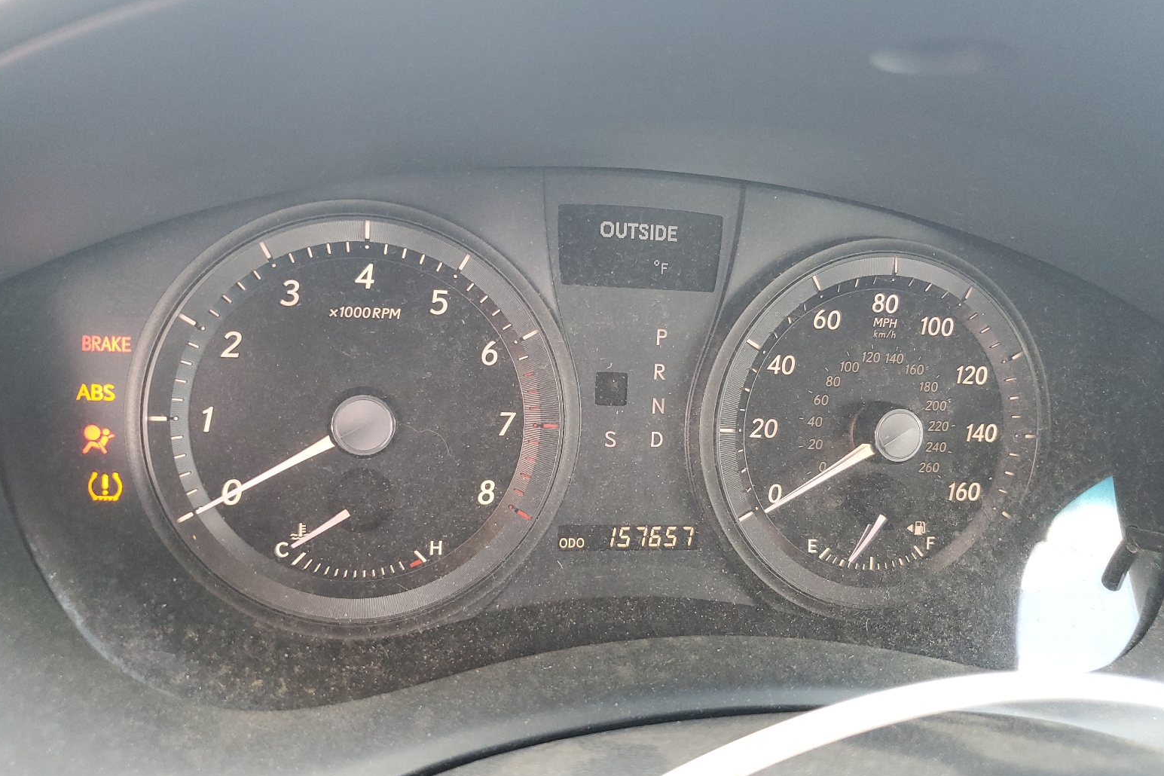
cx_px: 582
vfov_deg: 46.2
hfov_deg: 65.5
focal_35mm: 28
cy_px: 448
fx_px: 905
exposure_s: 1/60.2
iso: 143
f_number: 1.5
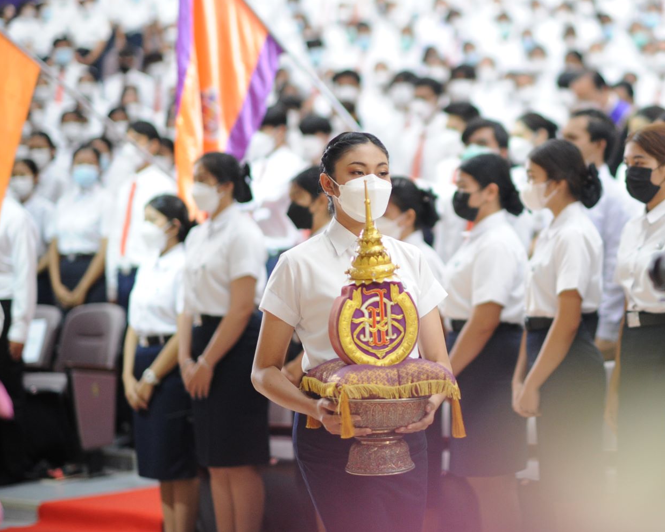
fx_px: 2539
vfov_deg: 12.0
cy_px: 224
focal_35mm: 129
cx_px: 511
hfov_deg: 14.9
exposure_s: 1/250
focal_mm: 85
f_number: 1.4
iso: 1600
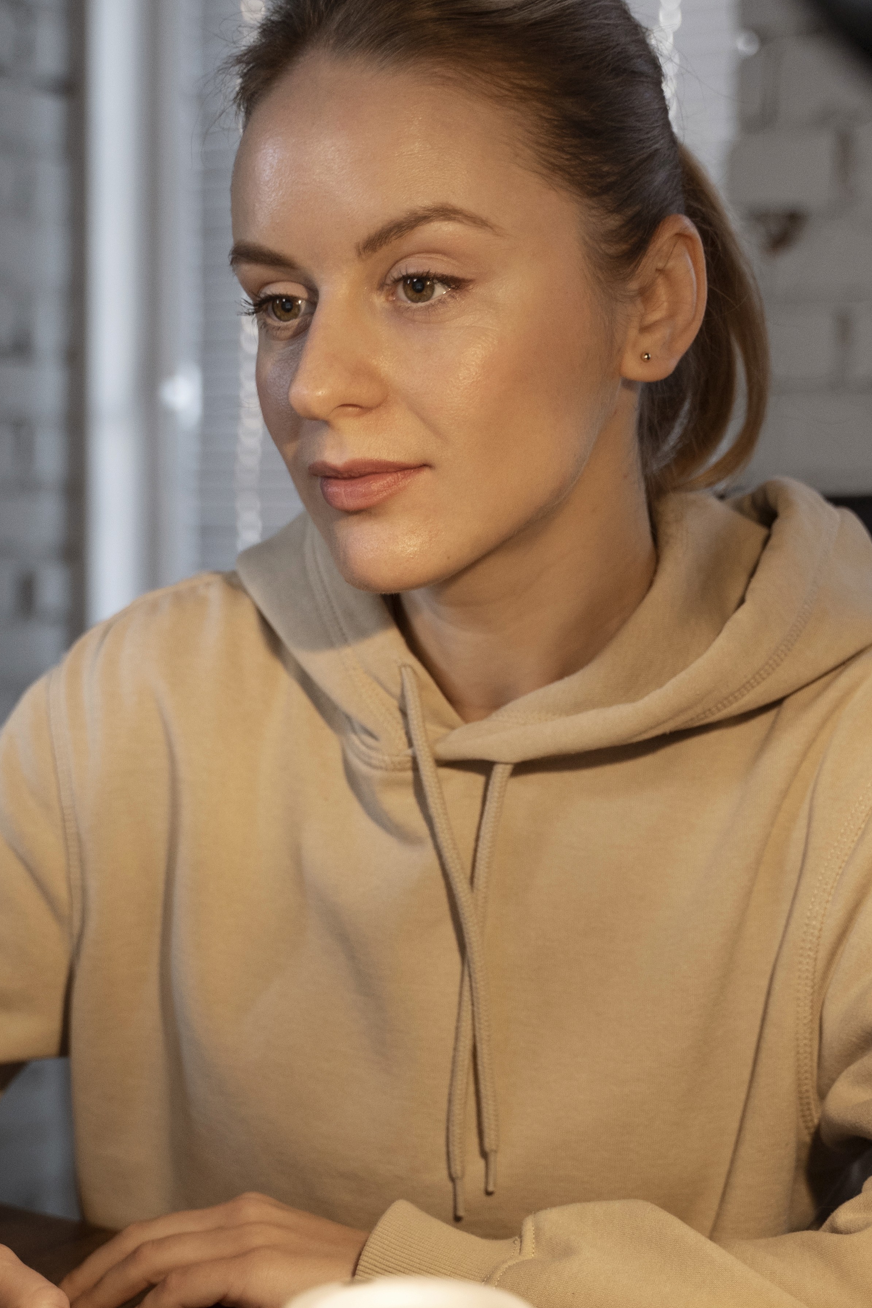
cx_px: 302
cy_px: 864
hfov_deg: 21.2
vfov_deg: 31.2
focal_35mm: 64
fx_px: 2325
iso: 1600
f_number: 2.8
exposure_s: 1/160
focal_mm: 39
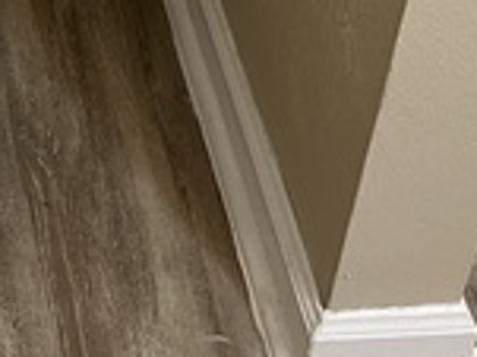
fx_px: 1515
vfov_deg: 12.0
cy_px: -354
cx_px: -142
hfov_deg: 16.9
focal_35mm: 110
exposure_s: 1/60
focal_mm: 5.1
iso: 320
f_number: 1.6
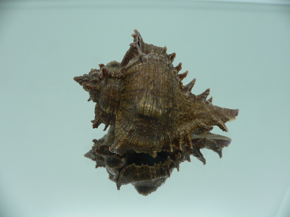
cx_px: 145
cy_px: 108
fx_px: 293
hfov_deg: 52.6
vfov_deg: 40.7
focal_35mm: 35
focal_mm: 4.6
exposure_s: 1/60
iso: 100
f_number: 2.8
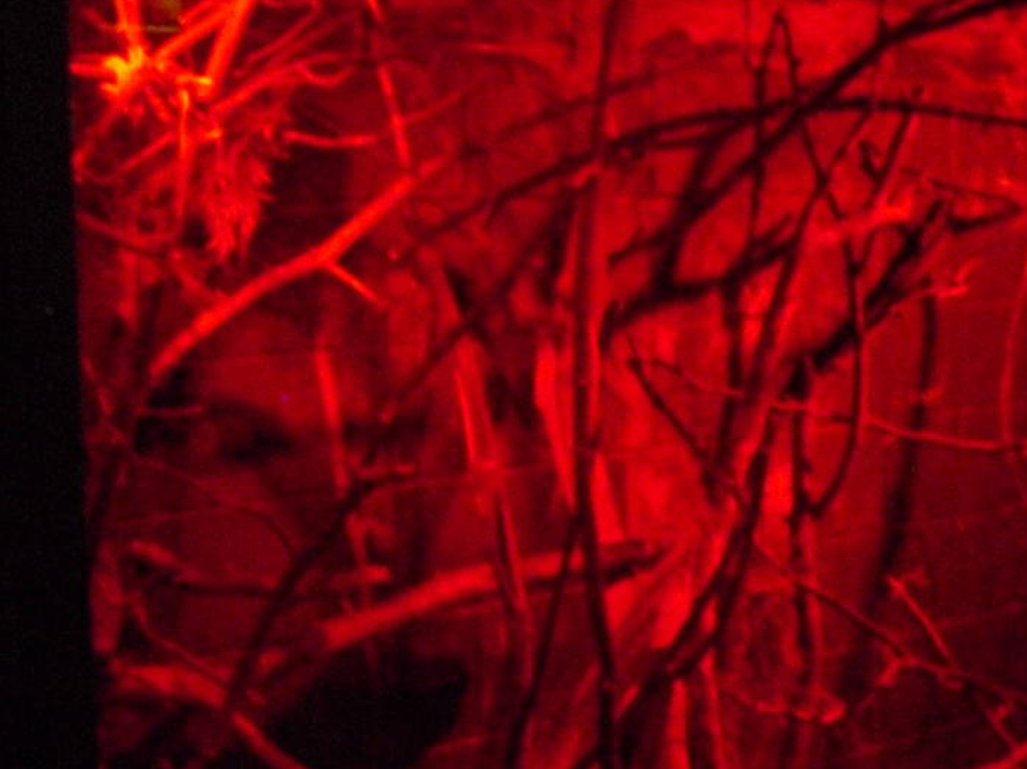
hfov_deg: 22.9
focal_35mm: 83
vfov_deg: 17.7
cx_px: 946
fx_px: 2462
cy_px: 522
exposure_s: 1/8
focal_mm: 6.3
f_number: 3.1
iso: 800
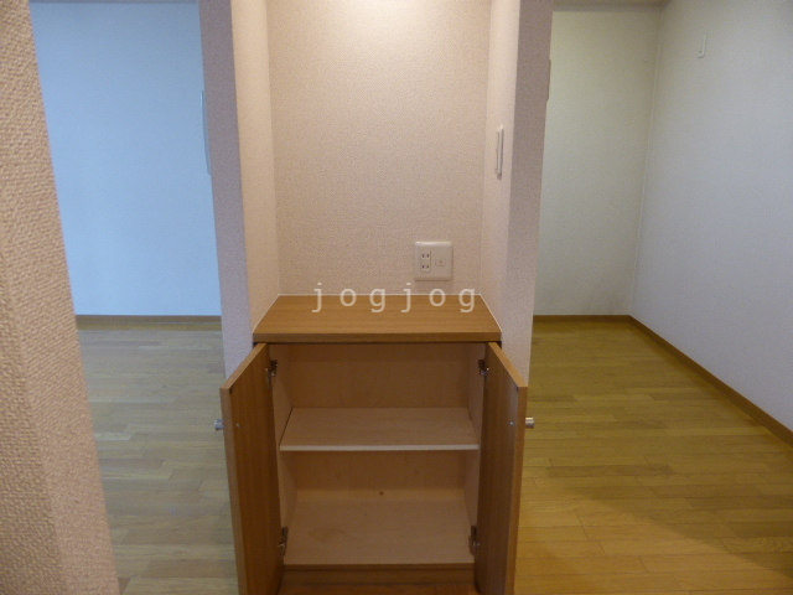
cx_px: 396
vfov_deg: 56.8
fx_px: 550
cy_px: 298
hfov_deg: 71.6
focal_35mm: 24
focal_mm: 4.3
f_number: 3.3
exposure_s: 1/10
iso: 100
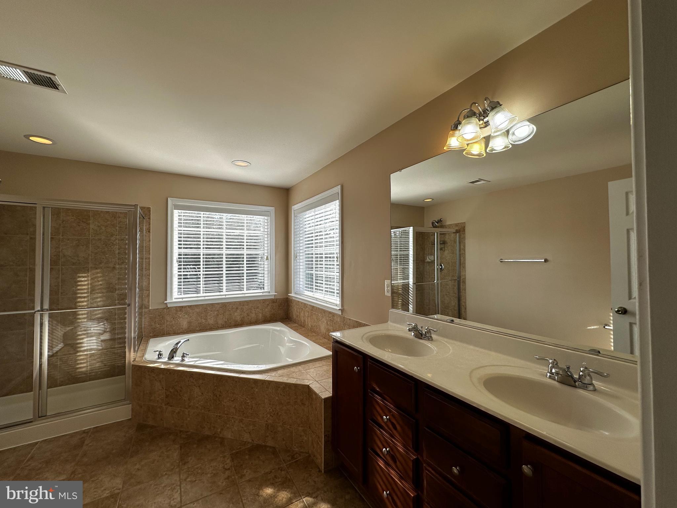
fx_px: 274
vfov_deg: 85.7
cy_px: 254
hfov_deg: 102.1
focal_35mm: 14
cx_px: 338
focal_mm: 2.22
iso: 40
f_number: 2.2
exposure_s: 1/460
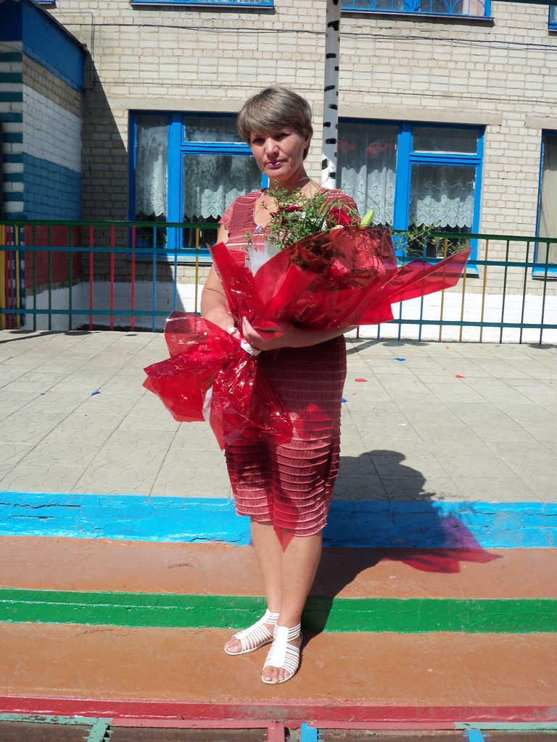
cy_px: 371
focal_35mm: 34
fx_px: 729
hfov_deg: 41.8
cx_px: 278
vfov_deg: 54.0
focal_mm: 5.7
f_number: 8.8
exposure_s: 1/200
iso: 80
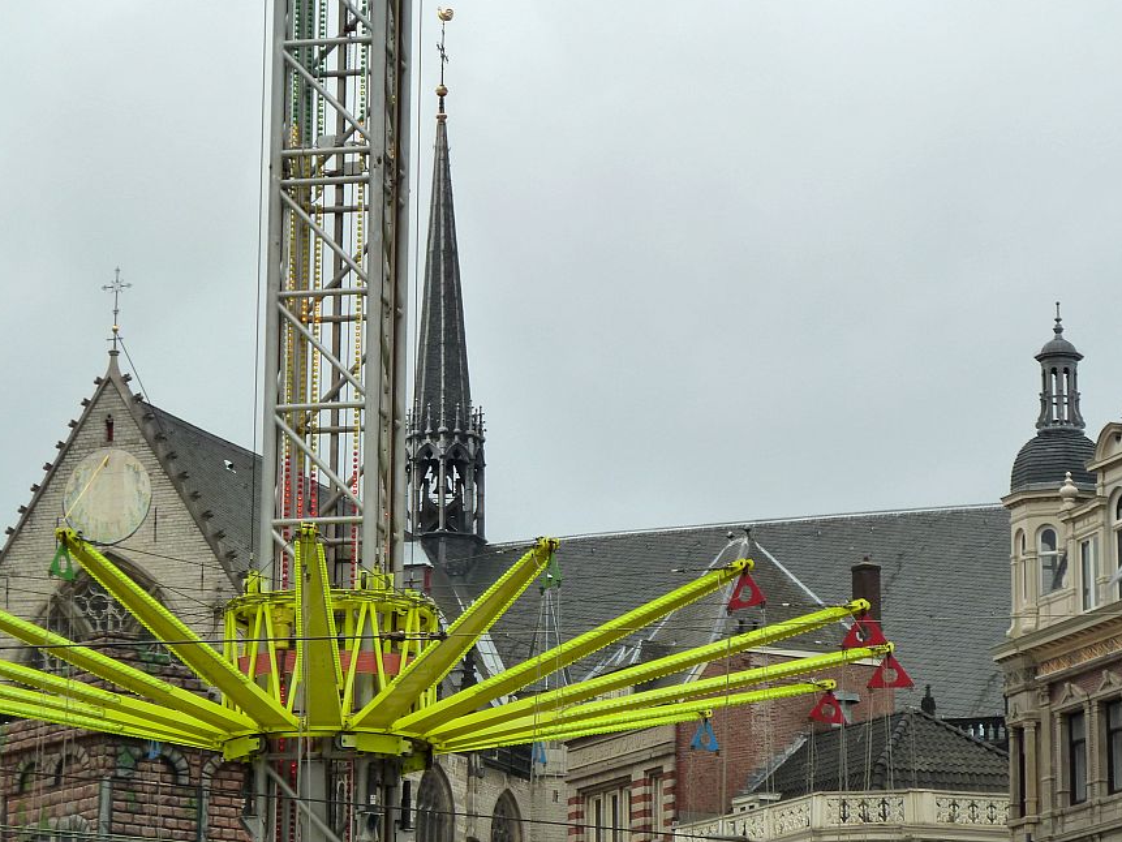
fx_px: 4279
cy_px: 387
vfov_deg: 11.2
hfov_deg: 14.9
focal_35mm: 132
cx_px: 468
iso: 125
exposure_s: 1/125
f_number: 4.4
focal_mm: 18.2
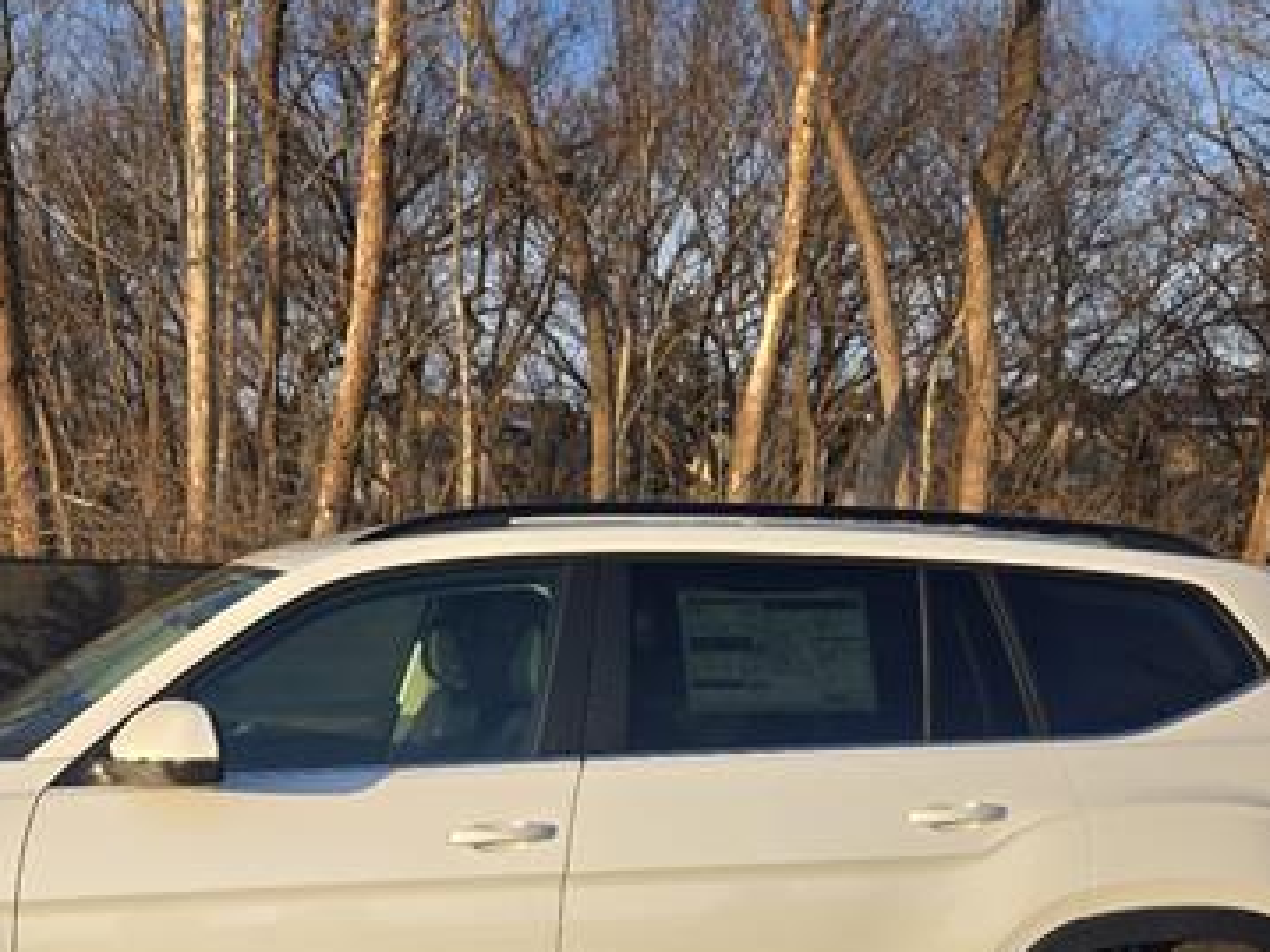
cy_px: 807
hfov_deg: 44.9
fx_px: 1504
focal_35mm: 41
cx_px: 389
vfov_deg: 33.7
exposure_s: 1/2500
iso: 80
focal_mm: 5.4
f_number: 1.8
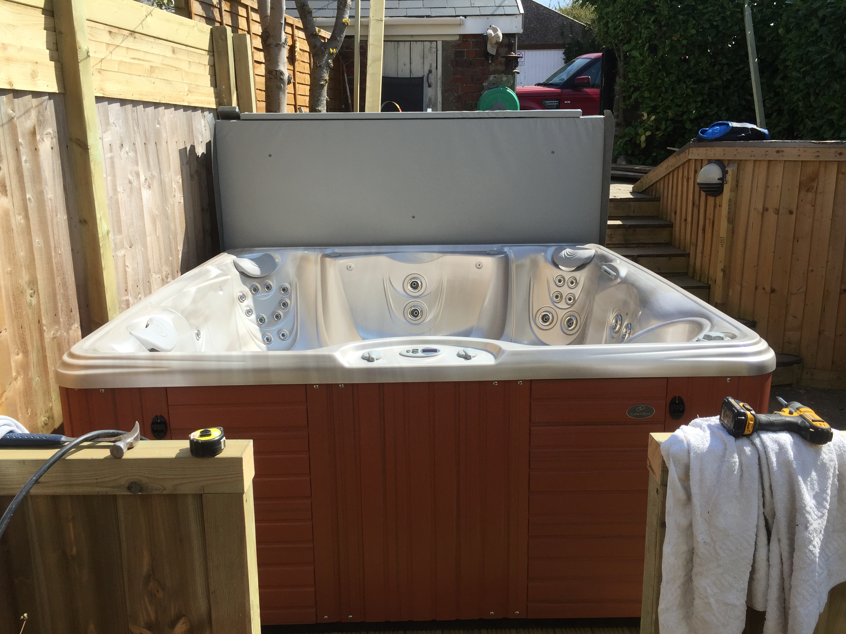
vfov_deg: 48.2
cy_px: 317
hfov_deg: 61.7
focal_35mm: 29
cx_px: 423
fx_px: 709
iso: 32
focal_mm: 4.15
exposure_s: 1/1883
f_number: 2.2
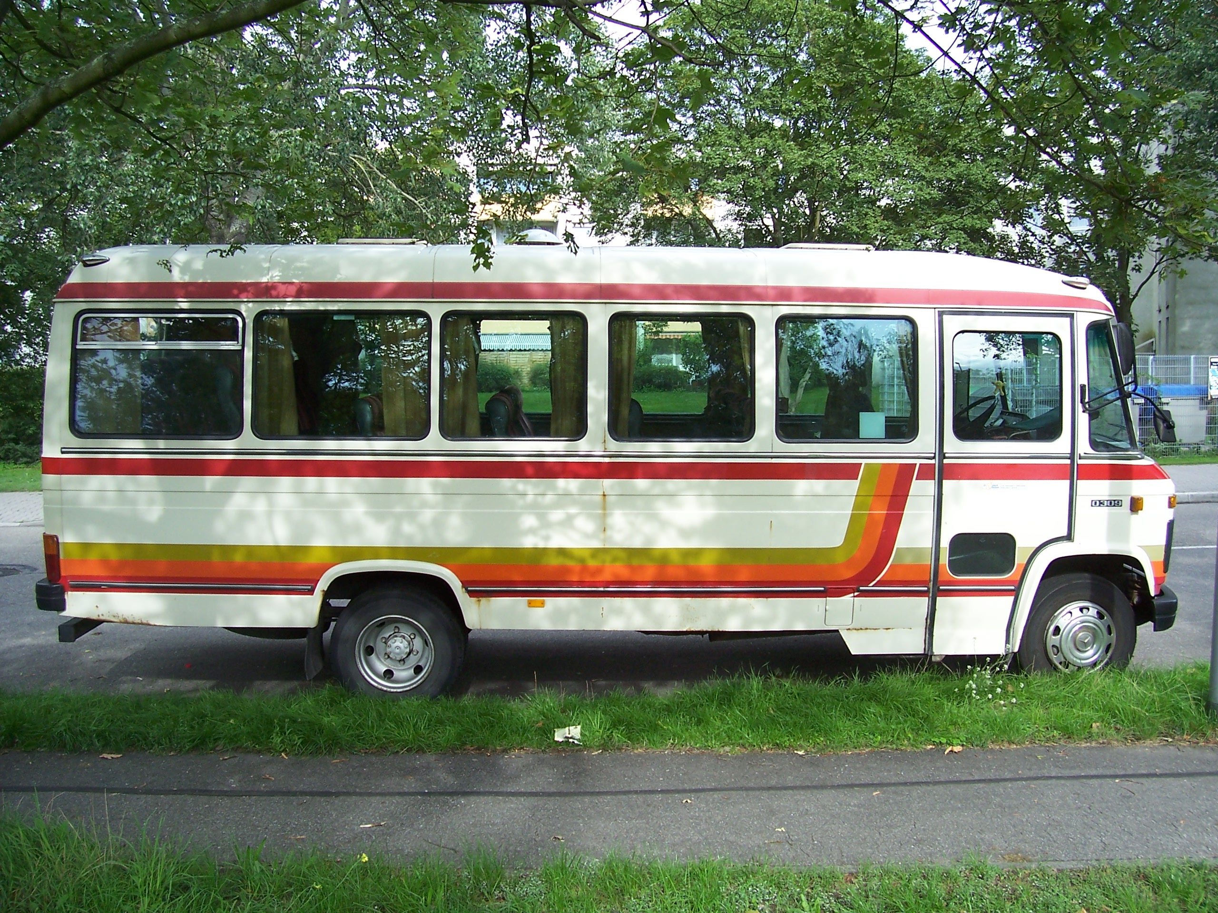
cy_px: 456
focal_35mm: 34
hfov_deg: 54.0
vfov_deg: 41.8
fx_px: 1196
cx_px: 609
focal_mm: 5.6
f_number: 2.7
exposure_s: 1/250
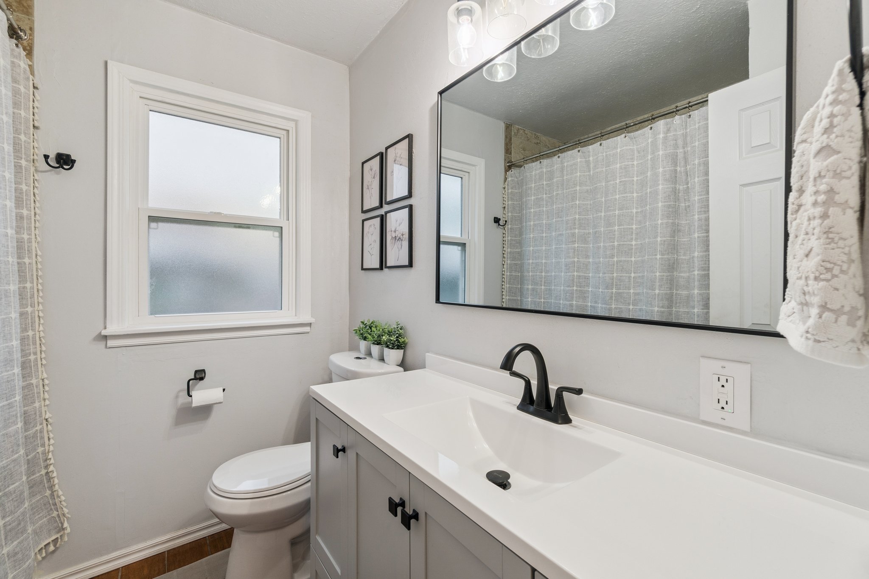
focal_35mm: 15
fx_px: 362
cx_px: 434
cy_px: 290
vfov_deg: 77.3
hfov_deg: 100.4
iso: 200
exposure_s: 1/30
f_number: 6.3
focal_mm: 10
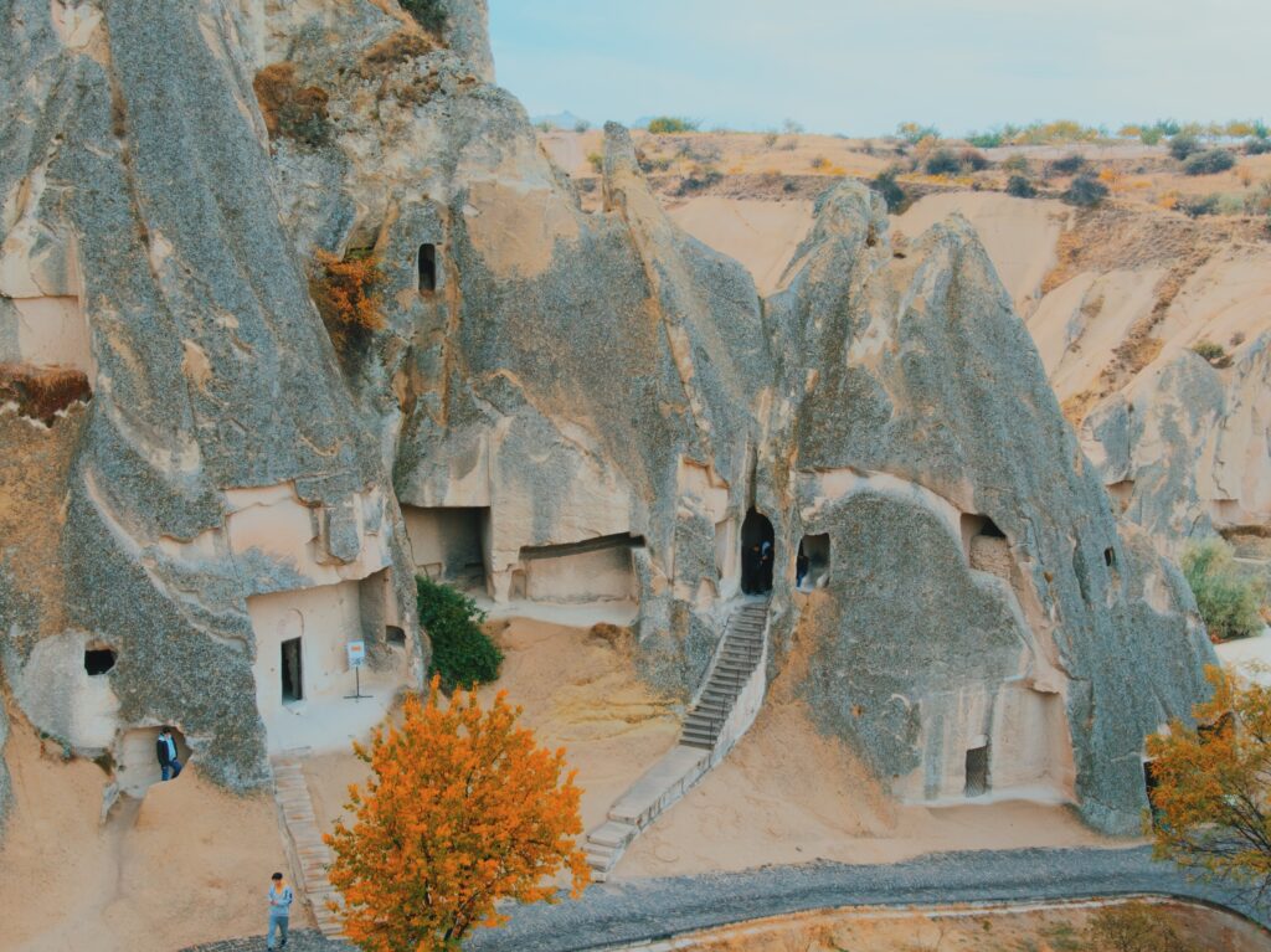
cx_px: 636
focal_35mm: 44
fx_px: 1615
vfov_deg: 32.8
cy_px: 476
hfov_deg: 43.0
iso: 100
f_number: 3.6
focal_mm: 7.71
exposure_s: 1/80
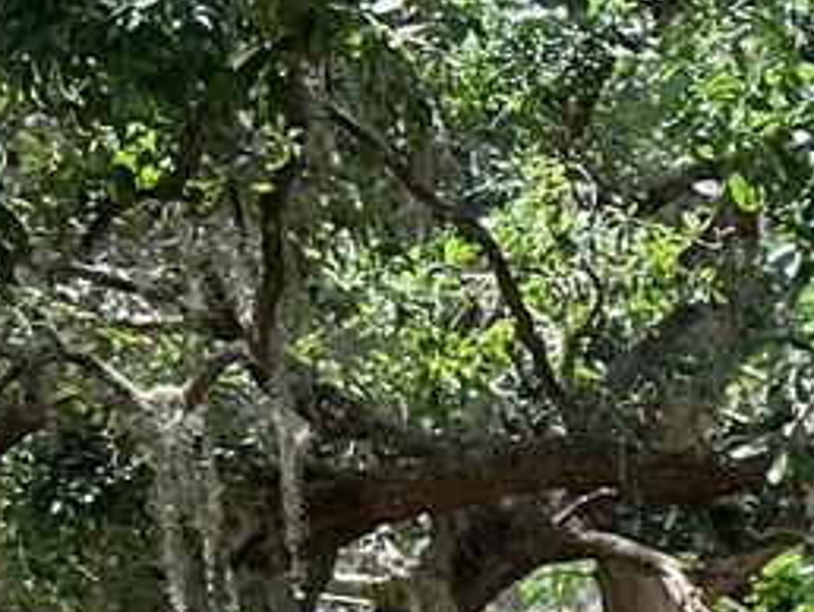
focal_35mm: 161
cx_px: 2177
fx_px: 3789
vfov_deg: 8.7
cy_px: 1237
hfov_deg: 10.1
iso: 50
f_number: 1.5
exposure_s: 1/769
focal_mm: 5.7
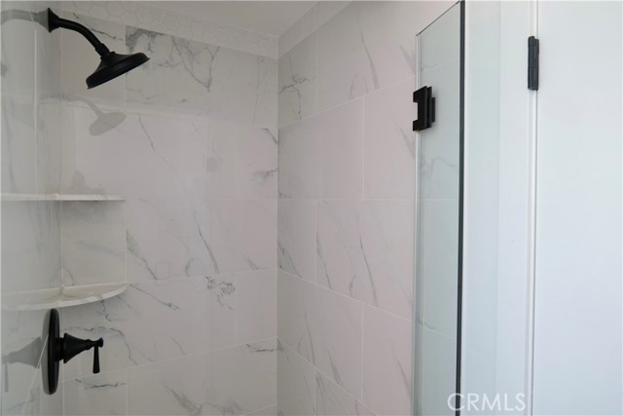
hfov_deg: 84.0
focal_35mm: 20
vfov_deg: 62.0
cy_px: 208
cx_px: 312
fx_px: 346
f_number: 3.5
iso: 320
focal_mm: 20
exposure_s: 1/40
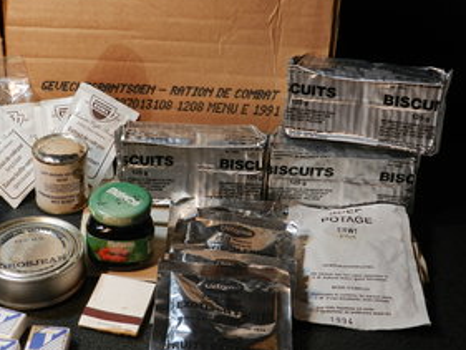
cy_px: 171
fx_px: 727
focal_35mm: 54
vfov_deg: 27.1
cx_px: 171
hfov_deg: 35.3
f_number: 4
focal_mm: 6.7
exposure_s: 1/30
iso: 180
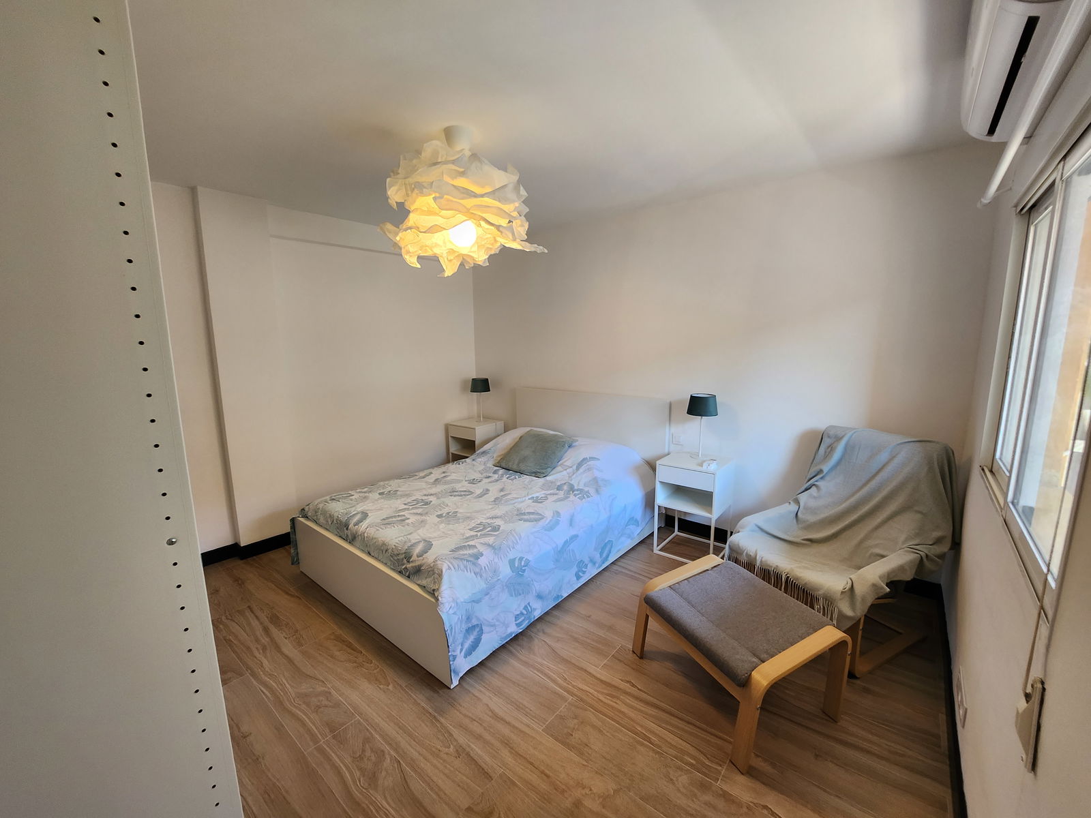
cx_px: 546
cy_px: 409
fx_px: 410
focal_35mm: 13
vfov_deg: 89.9
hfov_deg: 106.2
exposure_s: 1/50
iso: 64
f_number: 2.2
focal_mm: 1.7
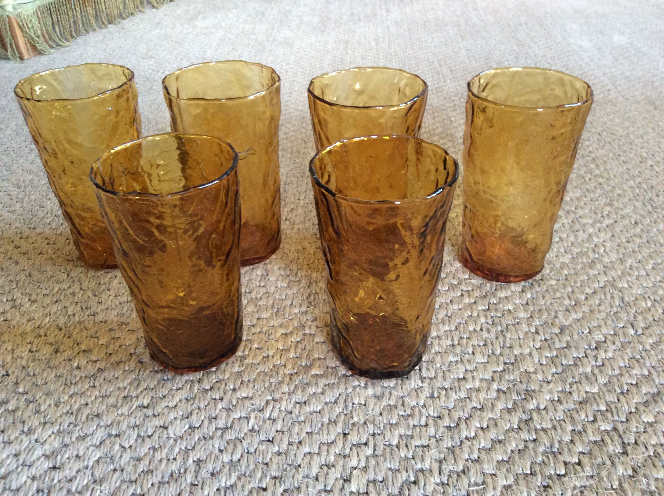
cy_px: 248
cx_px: 332
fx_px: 613
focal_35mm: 32
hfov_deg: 56.9
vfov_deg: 44.1
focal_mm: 3.3
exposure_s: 1/25
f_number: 2.4
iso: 200
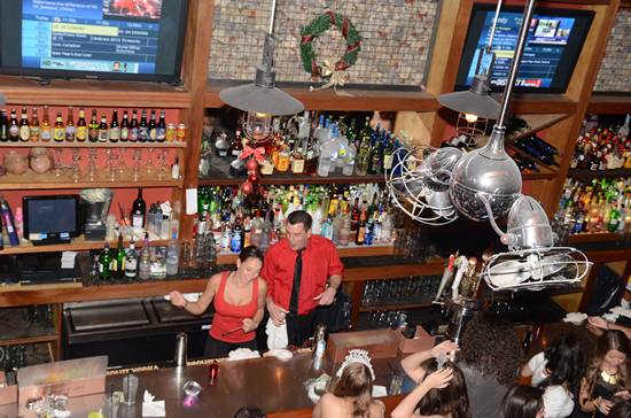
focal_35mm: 48
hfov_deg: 41.2
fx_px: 839
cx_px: 316
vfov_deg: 27.9
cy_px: 209
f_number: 5
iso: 1250
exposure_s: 1/60
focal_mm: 32
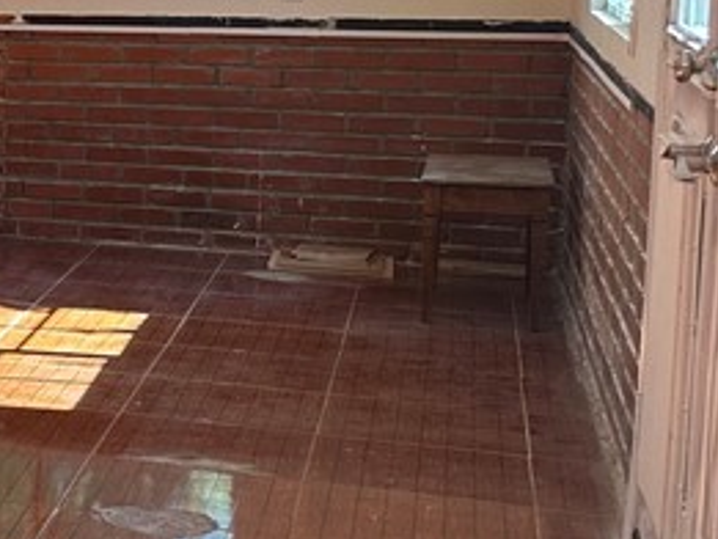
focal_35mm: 94
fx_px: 1951
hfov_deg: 16.5
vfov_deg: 15.7
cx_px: -668
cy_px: 132
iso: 100
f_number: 1.78
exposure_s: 1/121
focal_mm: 6.86
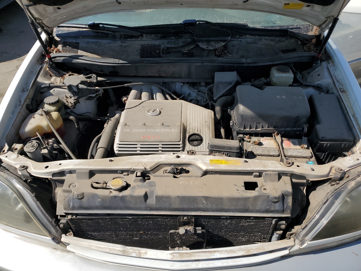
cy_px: 136
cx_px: 180
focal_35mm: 26
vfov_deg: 53.1
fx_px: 271
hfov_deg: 67.3
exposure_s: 1/5000
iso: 50
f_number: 1.5
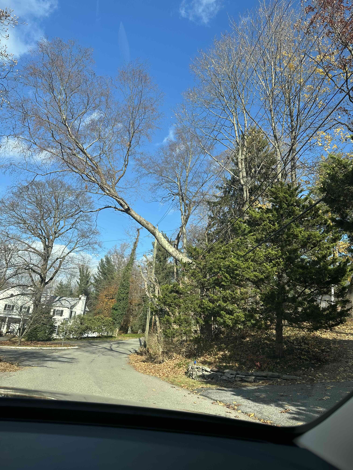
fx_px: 326
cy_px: 235
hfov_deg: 56.8
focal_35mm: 24
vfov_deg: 71.6
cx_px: 176
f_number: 1.78
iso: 80
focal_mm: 6.86
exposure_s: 1/1812
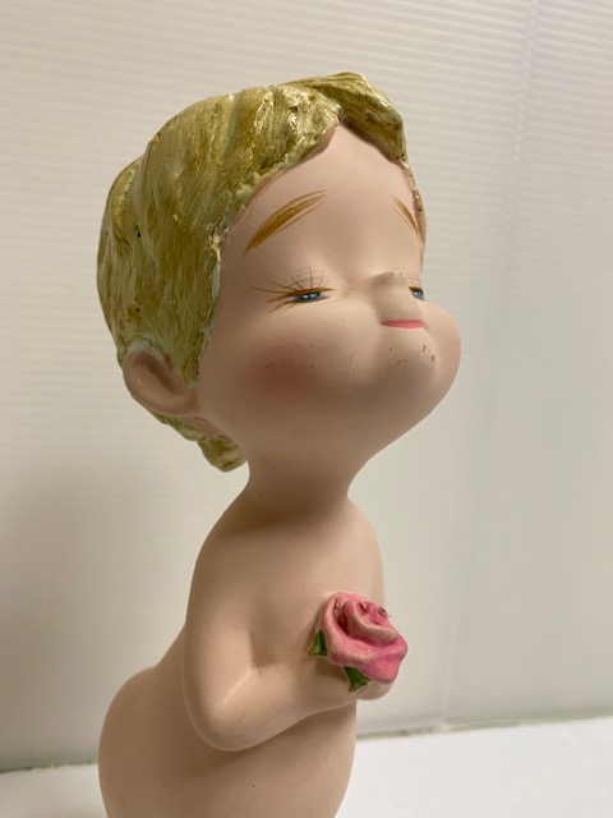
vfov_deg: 67.3
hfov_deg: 53.1
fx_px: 614
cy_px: 409
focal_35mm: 26
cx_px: 306
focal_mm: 4.25
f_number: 1.8
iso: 160
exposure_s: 1/50
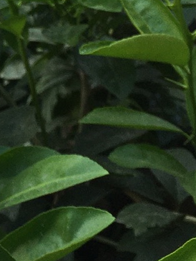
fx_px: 1071
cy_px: -26
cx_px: -249
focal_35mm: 142
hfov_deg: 9.5
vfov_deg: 13.6
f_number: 2.2
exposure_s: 1/100
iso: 25
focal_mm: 4.15
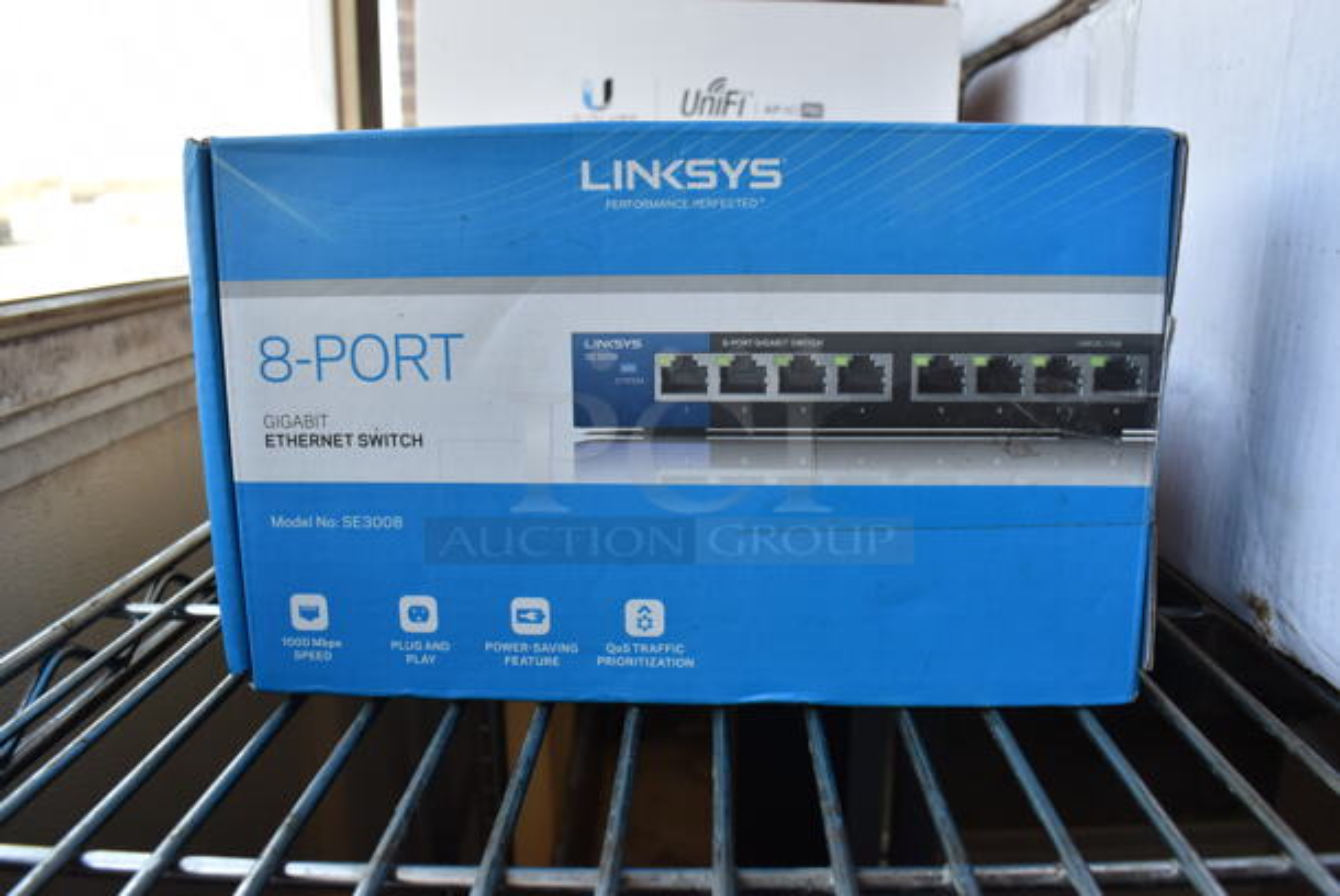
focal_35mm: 27
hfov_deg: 67.3
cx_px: 670
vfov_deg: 48.0
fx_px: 1006
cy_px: 448
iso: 360
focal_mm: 18
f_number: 8
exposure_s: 1/60
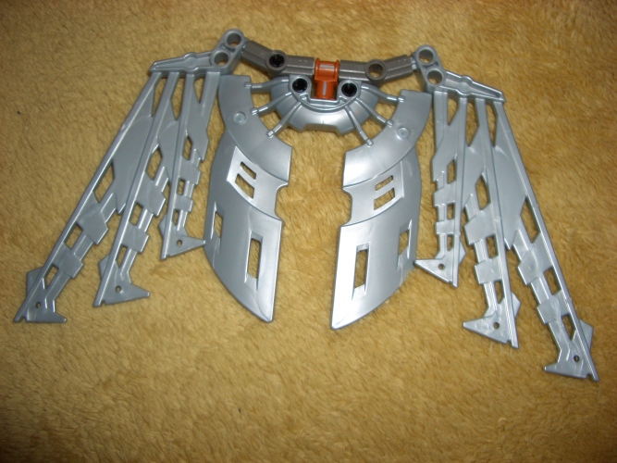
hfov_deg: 52.6
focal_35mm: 35
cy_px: 232
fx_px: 624
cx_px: 308
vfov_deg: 40.7
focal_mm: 5.8
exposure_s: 1/60
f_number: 2.6
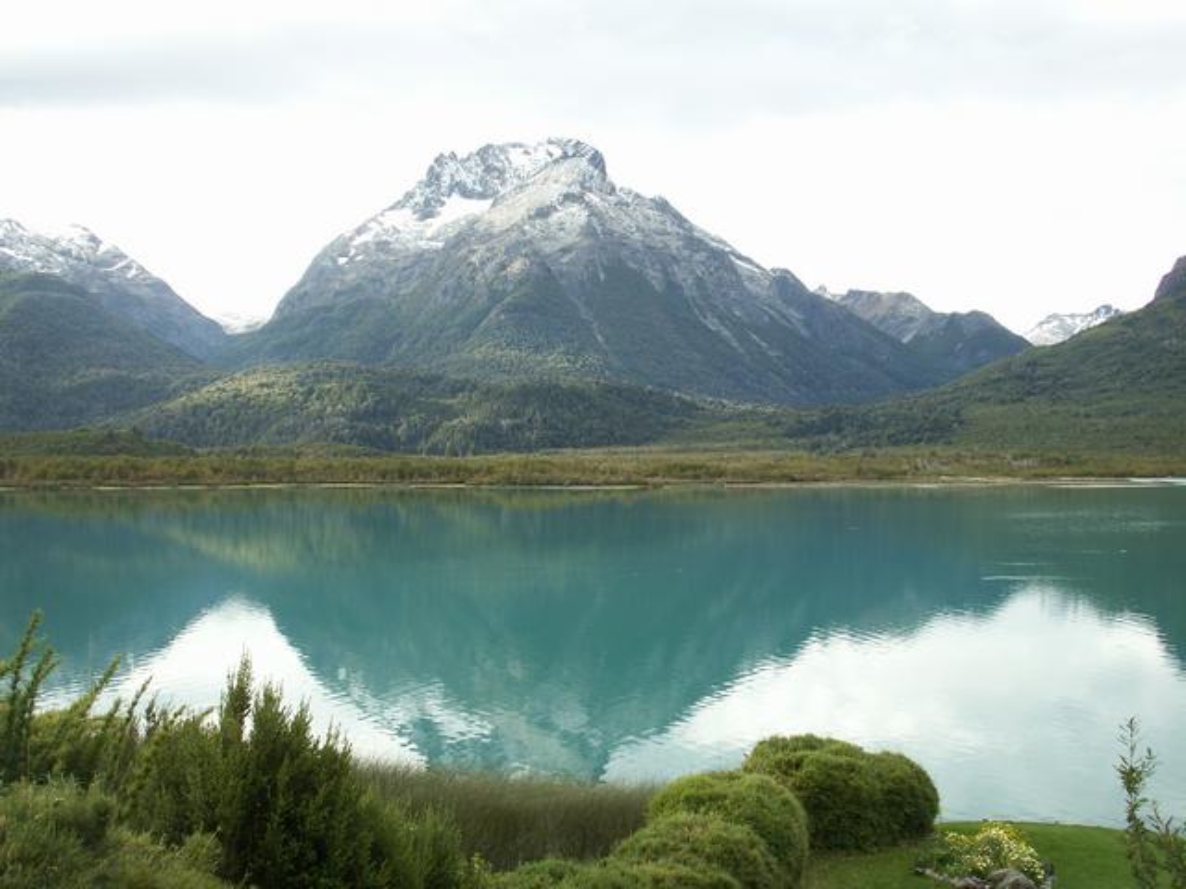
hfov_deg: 50.1
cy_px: 444
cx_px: 593
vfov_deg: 38.7
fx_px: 1268
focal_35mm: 37
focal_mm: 7.7
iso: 50
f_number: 3.5
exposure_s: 1/100
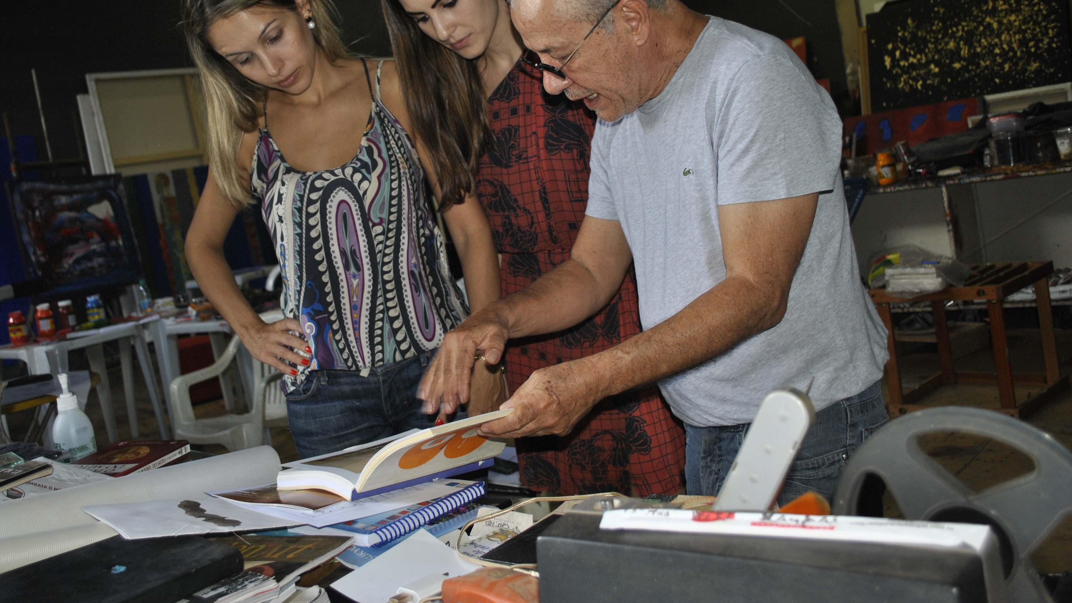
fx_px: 1023
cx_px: 465
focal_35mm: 36
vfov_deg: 32.6
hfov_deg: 55.1
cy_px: 200
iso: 200
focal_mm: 20
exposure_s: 1/60
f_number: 3.8
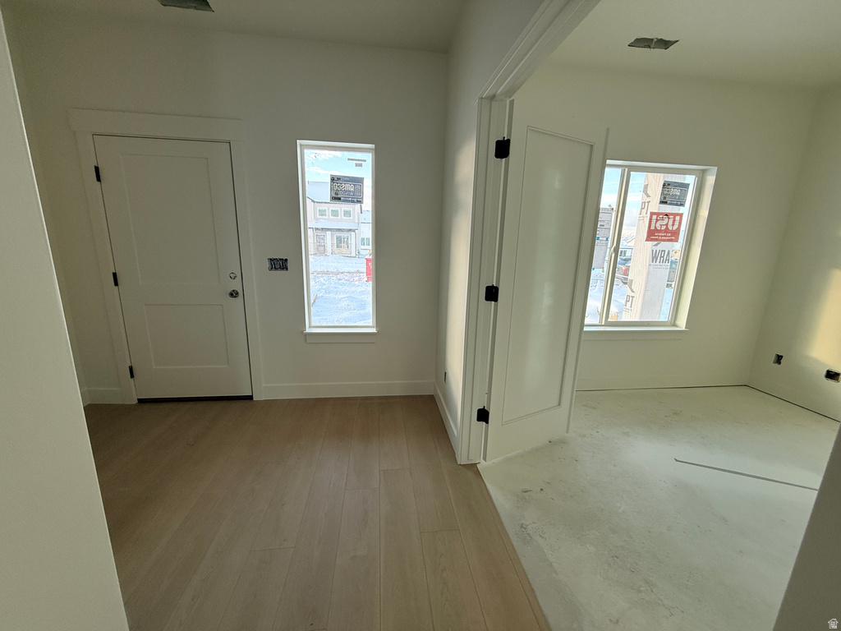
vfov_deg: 85.7
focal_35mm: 14
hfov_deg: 102.1
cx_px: 420
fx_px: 340
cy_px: 316
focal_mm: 2.22
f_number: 2.2
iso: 80
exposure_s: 1/99
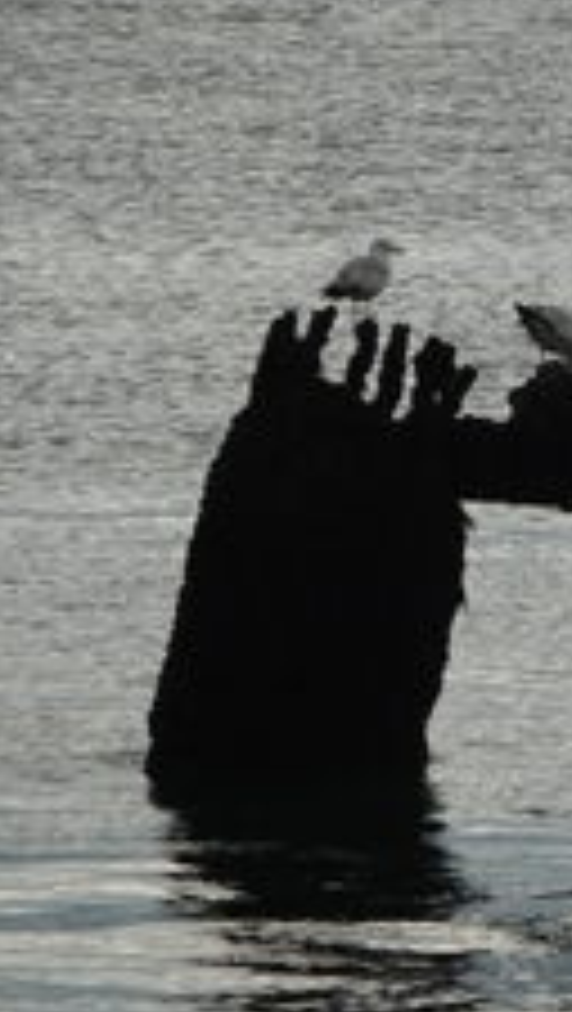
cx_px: 1230
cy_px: -25
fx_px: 23209
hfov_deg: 1.4
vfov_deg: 2.5
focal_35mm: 863
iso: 100
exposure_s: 1/1000
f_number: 4.5
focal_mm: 97.49
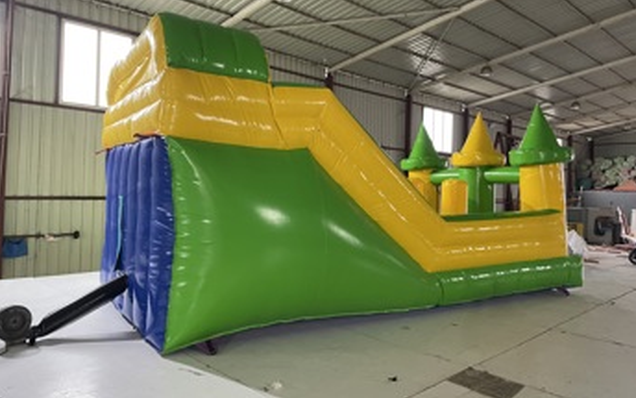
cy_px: 170
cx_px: 318
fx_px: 485
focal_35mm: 28
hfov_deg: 66.5
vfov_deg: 44.4
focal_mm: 4.2
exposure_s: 1/50
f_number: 1.6
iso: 250
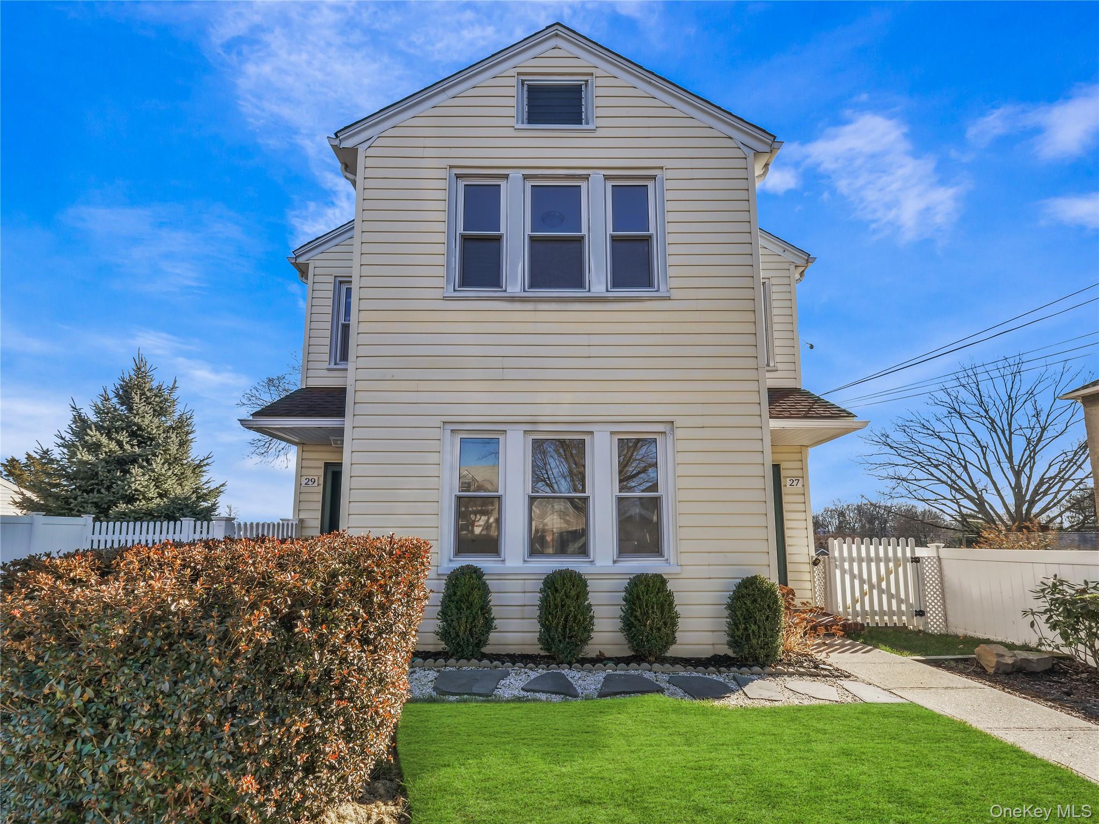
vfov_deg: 85.7
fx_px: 444
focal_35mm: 14
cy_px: 412
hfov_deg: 102.1
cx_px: 550
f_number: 8
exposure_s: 1/30
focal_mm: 7
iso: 100
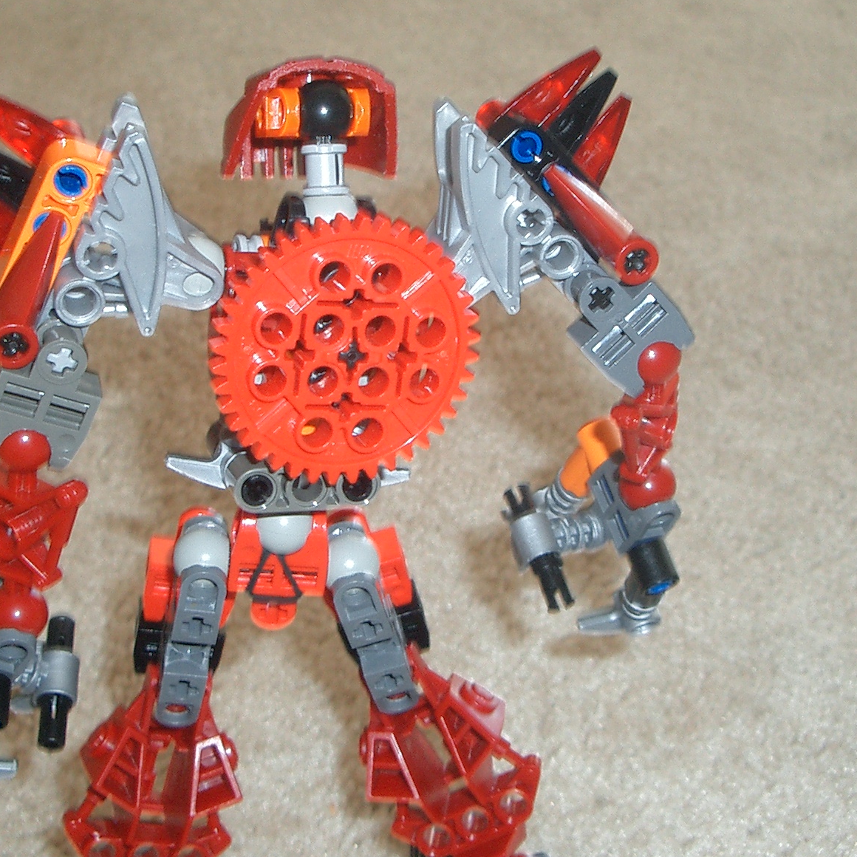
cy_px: 416
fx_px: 1793
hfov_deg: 26.9
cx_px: 394
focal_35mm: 64
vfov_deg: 26.9
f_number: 2.8
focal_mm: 6.8
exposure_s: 1/40
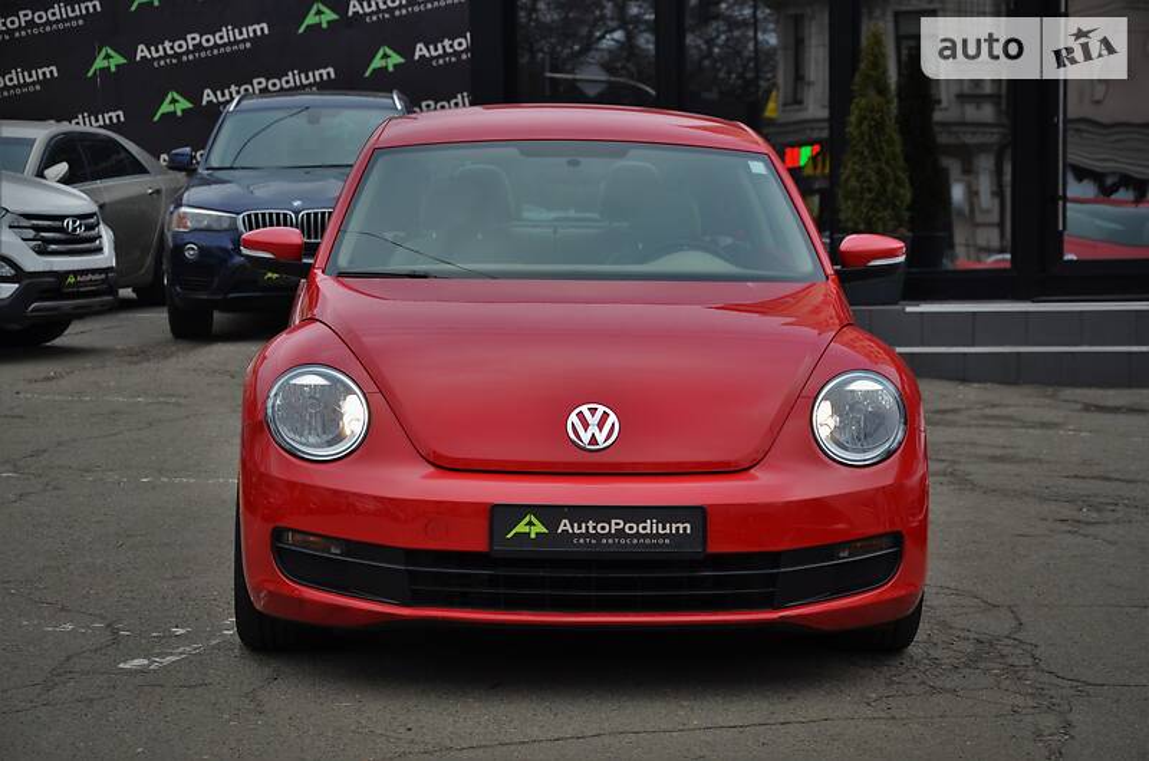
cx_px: 574
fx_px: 2771
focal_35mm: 87
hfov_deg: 23.4
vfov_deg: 15.6
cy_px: 380
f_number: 5.3
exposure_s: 1/500
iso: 400
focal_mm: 58
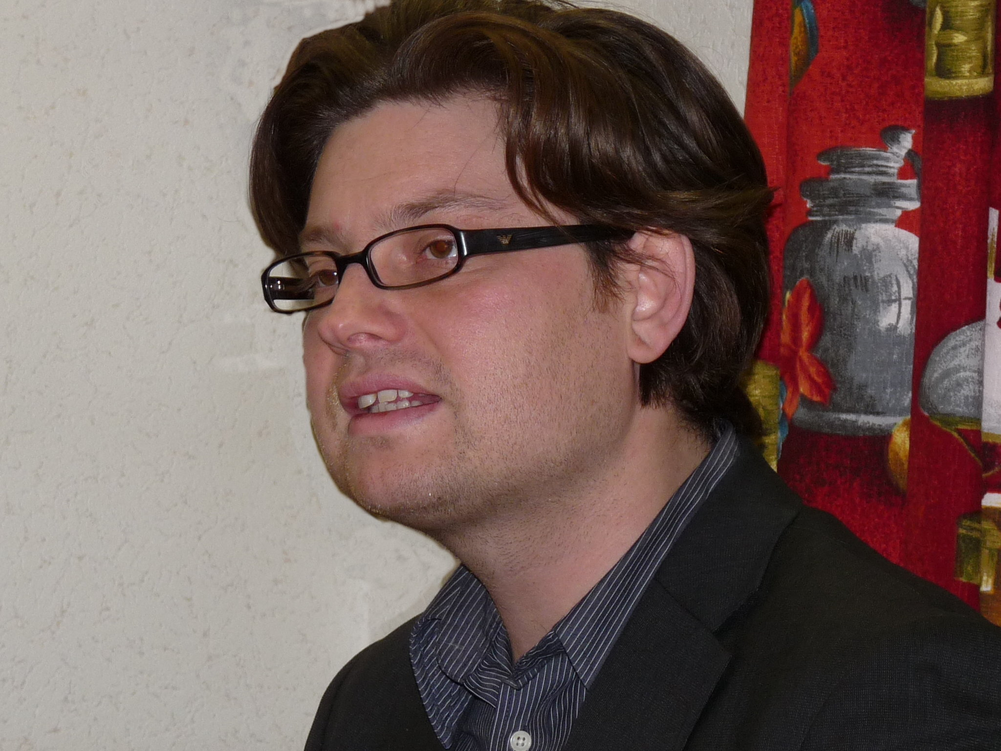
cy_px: 376
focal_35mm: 187
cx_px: 500
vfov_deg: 7.9
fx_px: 5408
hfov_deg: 10.6
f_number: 3.6
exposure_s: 1/40
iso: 125
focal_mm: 18.7
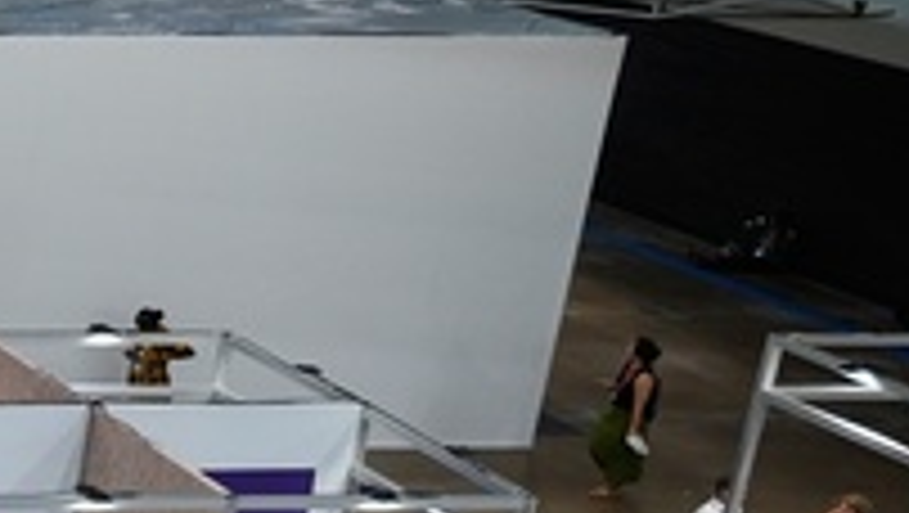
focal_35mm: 106
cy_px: 547
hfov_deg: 14.9
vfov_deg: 11.3
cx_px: -1102
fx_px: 2557
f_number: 2.8
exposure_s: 1/320
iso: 500
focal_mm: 20
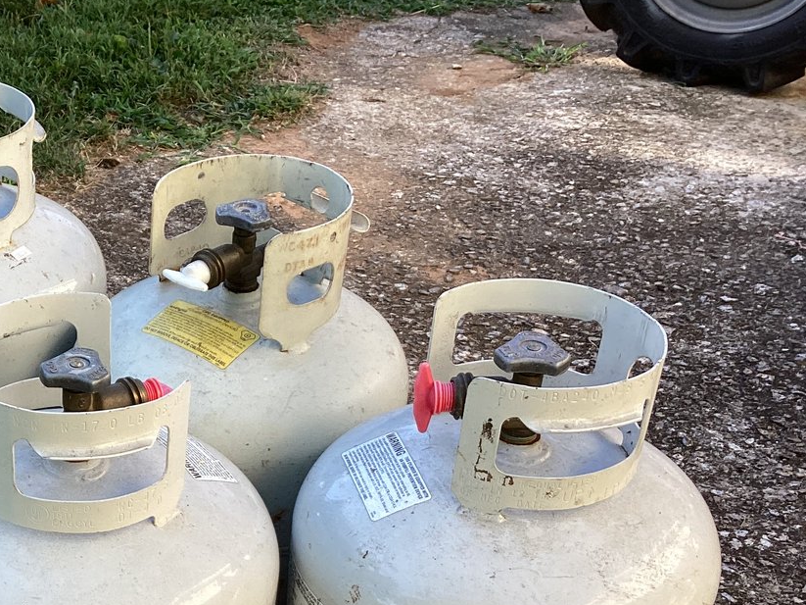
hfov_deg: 32.4
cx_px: 111
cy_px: 529
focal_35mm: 57
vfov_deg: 25.0
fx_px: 1327
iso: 25
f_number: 2.4
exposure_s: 1/219
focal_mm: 3.3
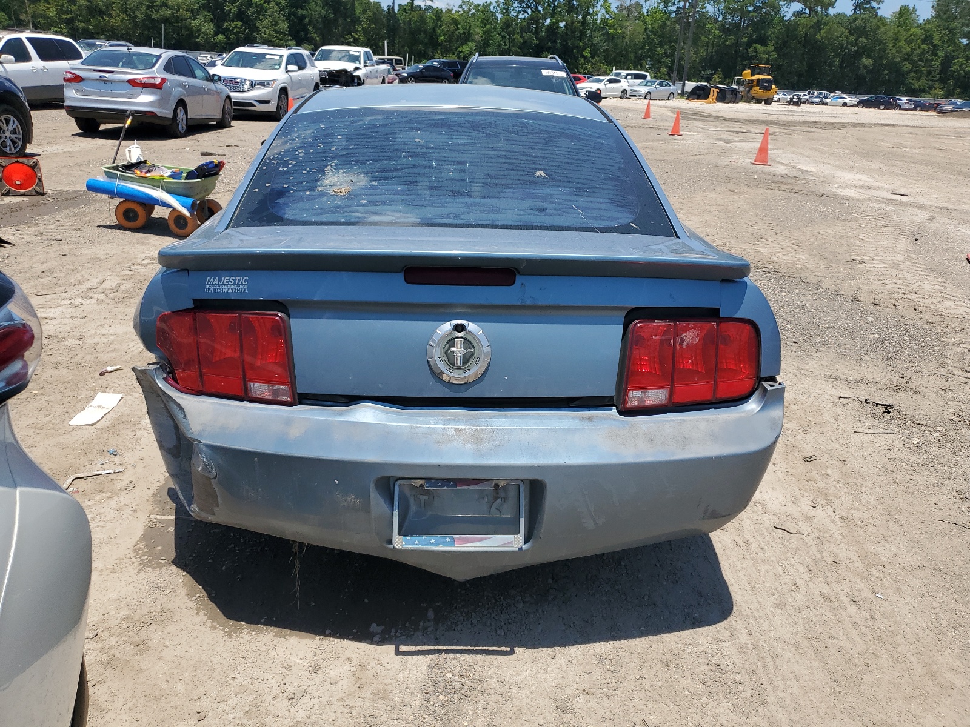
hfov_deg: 67.3
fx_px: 729
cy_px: 364
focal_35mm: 26
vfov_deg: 53.1
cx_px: 485
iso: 50
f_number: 1.5
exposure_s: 1/3333
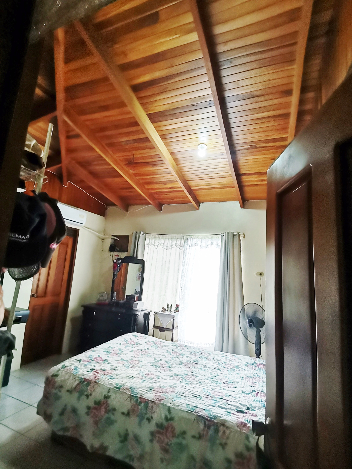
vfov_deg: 91.0
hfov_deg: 74.7
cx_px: 176
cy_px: 234
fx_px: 230
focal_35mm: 17
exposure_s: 1/60
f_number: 2.4
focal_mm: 1.78
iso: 200
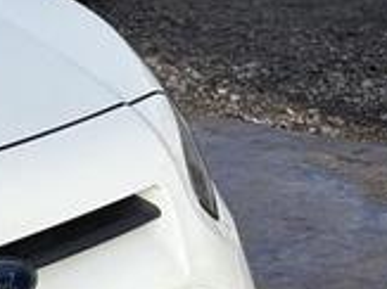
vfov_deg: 10.4
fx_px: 1598
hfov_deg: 12.3
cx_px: -378
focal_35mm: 143
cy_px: 180
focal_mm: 5.96
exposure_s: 1/2075
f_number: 1.6
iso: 50
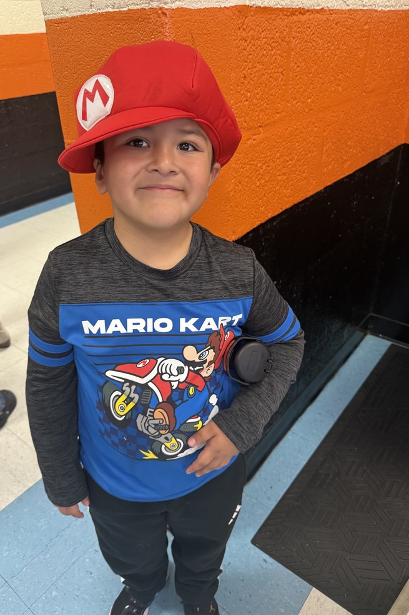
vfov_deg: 69.4
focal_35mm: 26
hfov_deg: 49.5
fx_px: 443
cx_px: 188
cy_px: 295
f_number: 1.78
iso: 250
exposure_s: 1/60
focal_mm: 6.76
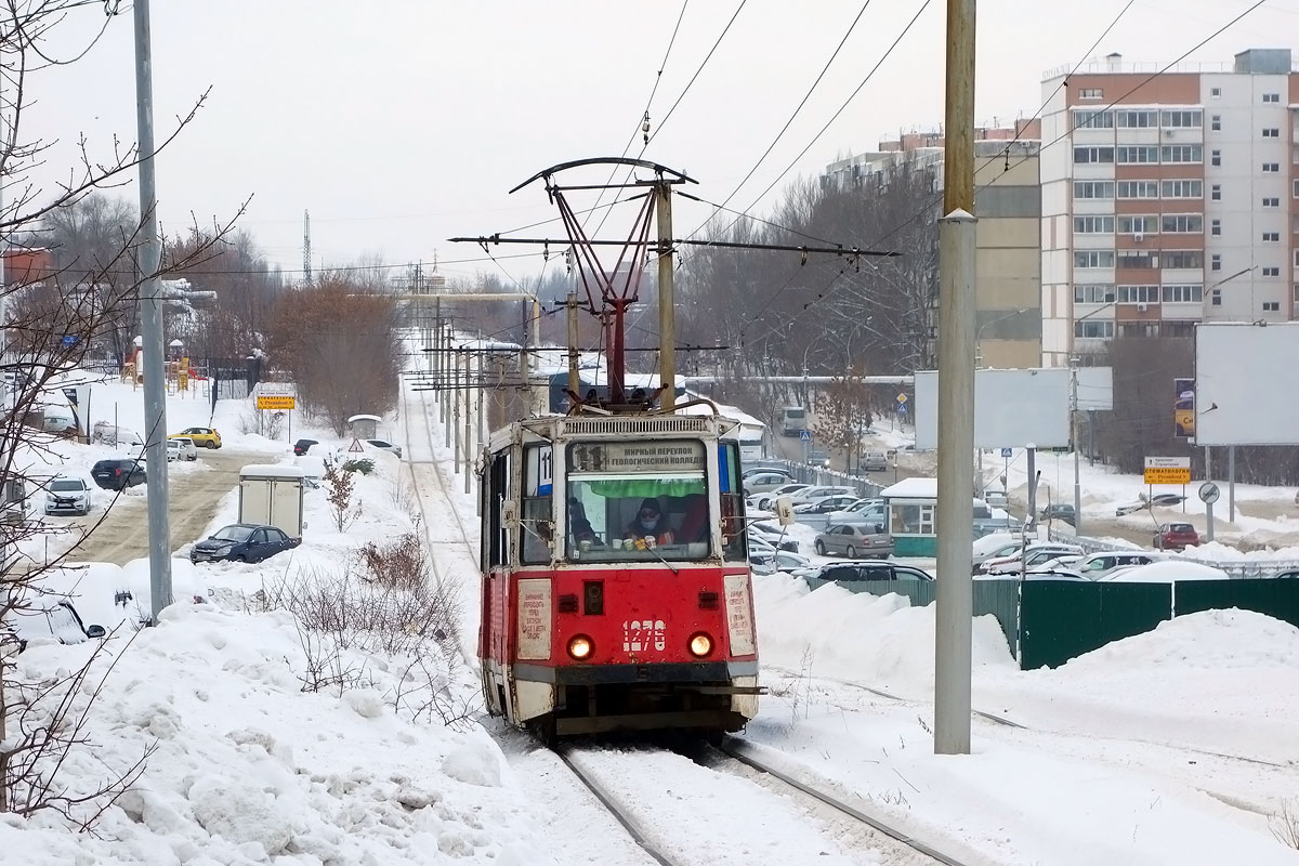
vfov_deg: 14.7
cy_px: 433
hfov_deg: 21.9
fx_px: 3355
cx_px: 650
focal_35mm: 93
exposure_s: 1/500
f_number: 5
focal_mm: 34.59
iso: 125
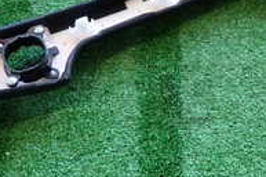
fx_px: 598
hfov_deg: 24.2
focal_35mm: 81
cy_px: -4
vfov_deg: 16.4
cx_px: 251
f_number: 2
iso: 160
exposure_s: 1/60
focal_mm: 4.5
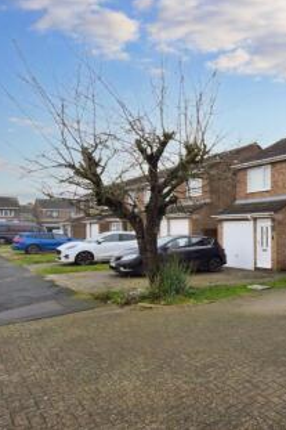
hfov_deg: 41.7
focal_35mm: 26
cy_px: 214
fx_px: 315
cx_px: 293
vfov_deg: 68.6
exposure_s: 1/200
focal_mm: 11.5
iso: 100
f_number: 5
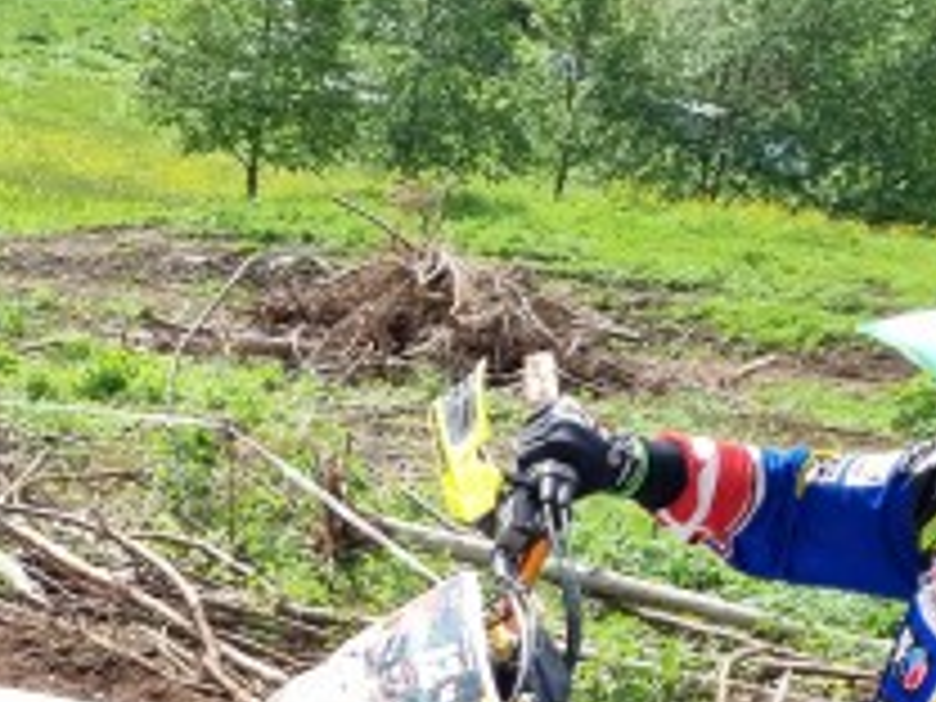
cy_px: 1017
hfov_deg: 23.9
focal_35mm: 80
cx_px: 140
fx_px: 2163
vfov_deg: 16.9
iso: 50
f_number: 1.8
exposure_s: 1/1232
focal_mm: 5.4
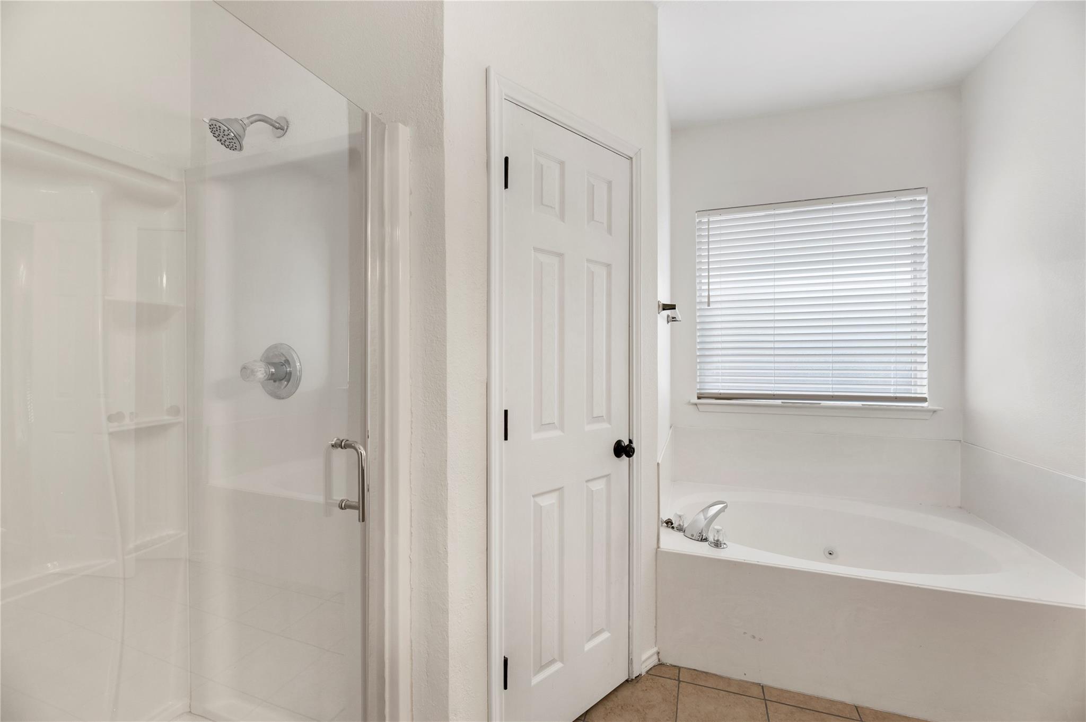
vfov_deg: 81.1
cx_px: 543
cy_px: 361
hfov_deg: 104.3
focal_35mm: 14
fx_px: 422
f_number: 8
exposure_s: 1/80
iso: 800
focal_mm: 14
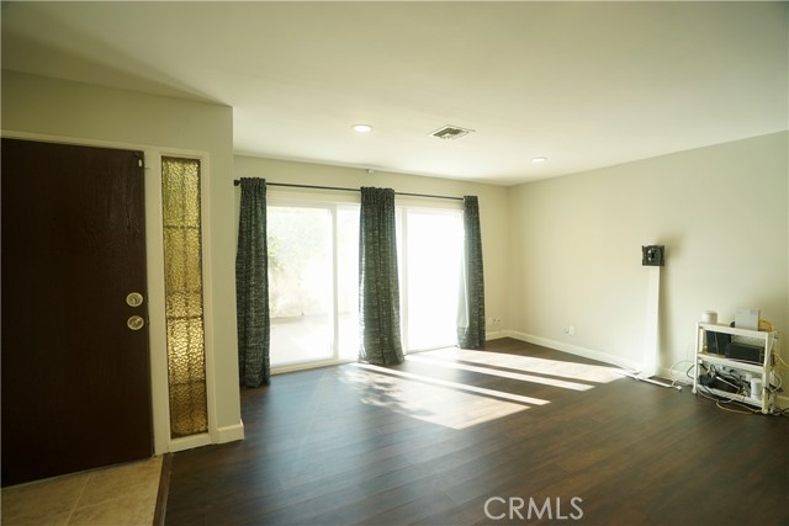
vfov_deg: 73.8
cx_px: 394
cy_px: 263
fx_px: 351
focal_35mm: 16
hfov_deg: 96.7
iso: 320
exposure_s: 1/60
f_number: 4
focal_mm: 16
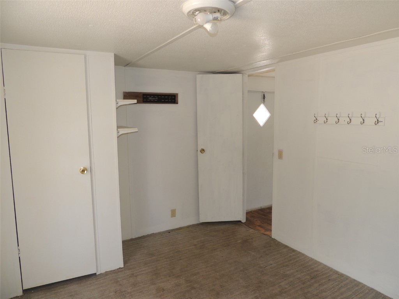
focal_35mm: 24
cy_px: 150
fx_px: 277
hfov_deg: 71.6
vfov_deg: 56.8
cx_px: 200
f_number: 3
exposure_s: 1/40
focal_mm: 4.3
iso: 100
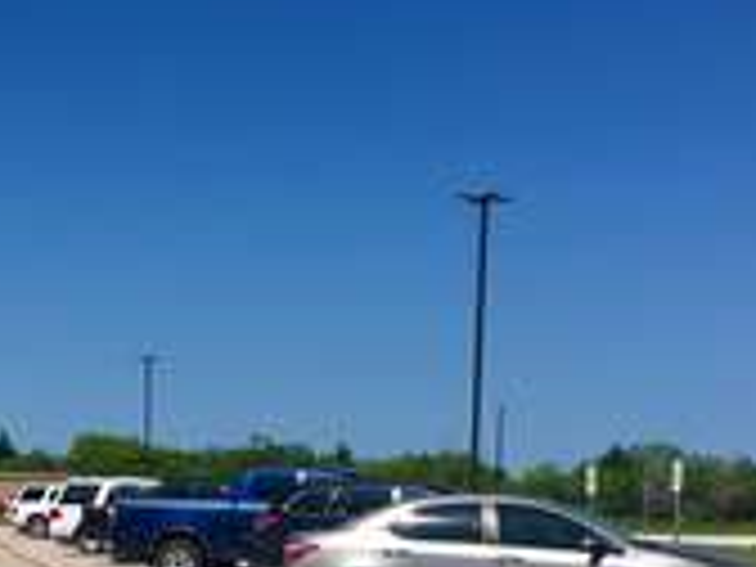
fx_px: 1507
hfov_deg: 28.1
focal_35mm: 69
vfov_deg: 20.3
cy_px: 621
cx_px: 320
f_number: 2.2
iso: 25
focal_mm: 4.15
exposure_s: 1/2959
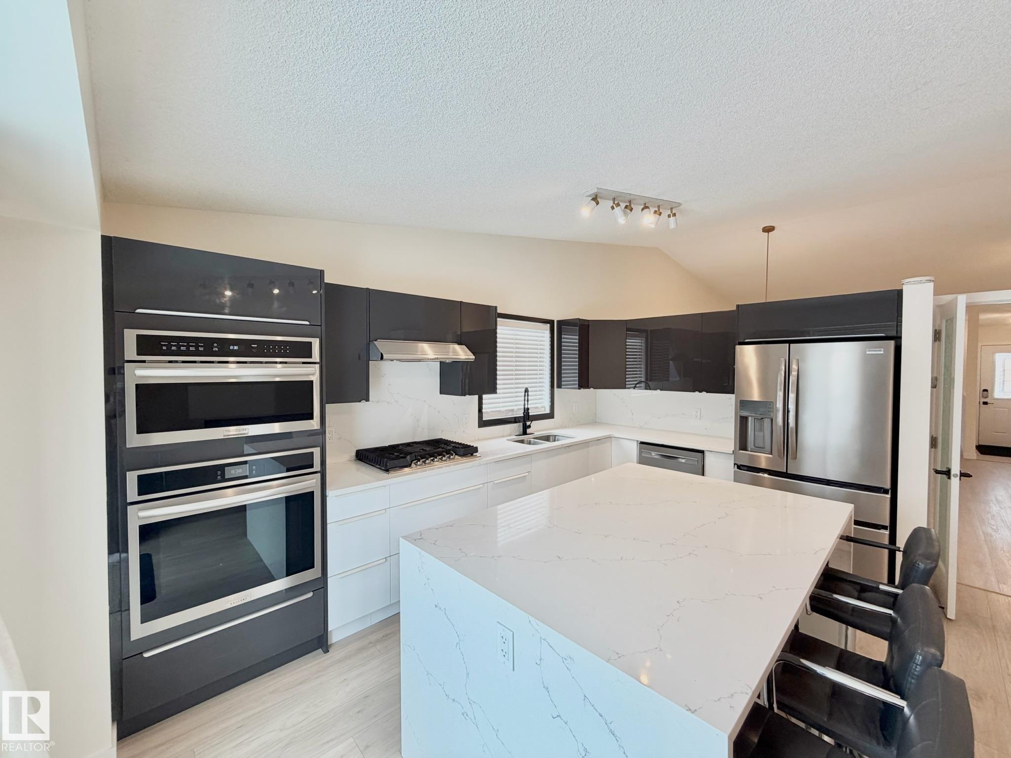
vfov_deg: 85.7
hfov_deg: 102.1
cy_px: 379
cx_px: 506
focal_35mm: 14
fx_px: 409
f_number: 2.2
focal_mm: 2.22
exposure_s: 1/120
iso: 100
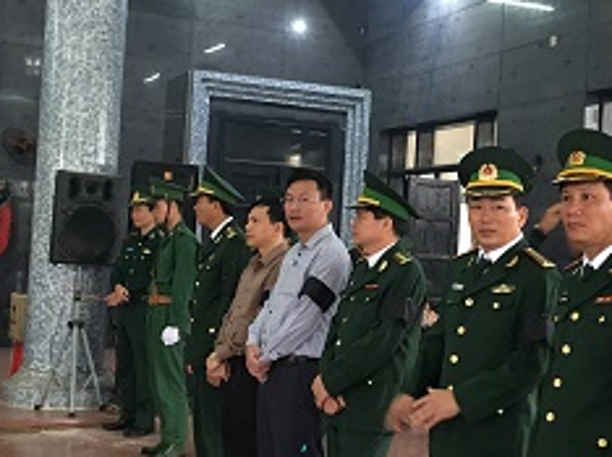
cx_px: 384
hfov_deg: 31.1
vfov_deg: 23.6
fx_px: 1095
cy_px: 215
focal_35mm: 62
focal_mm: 4.15
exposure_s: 1/10
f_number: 2.2
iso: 100
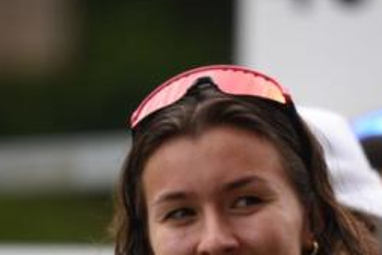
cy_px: 241
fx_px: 8387
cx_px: 249
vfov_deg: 1.7
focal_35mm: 790
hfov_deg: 2.6
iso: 500
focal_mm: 400
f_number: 5.6
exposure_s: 1/1250
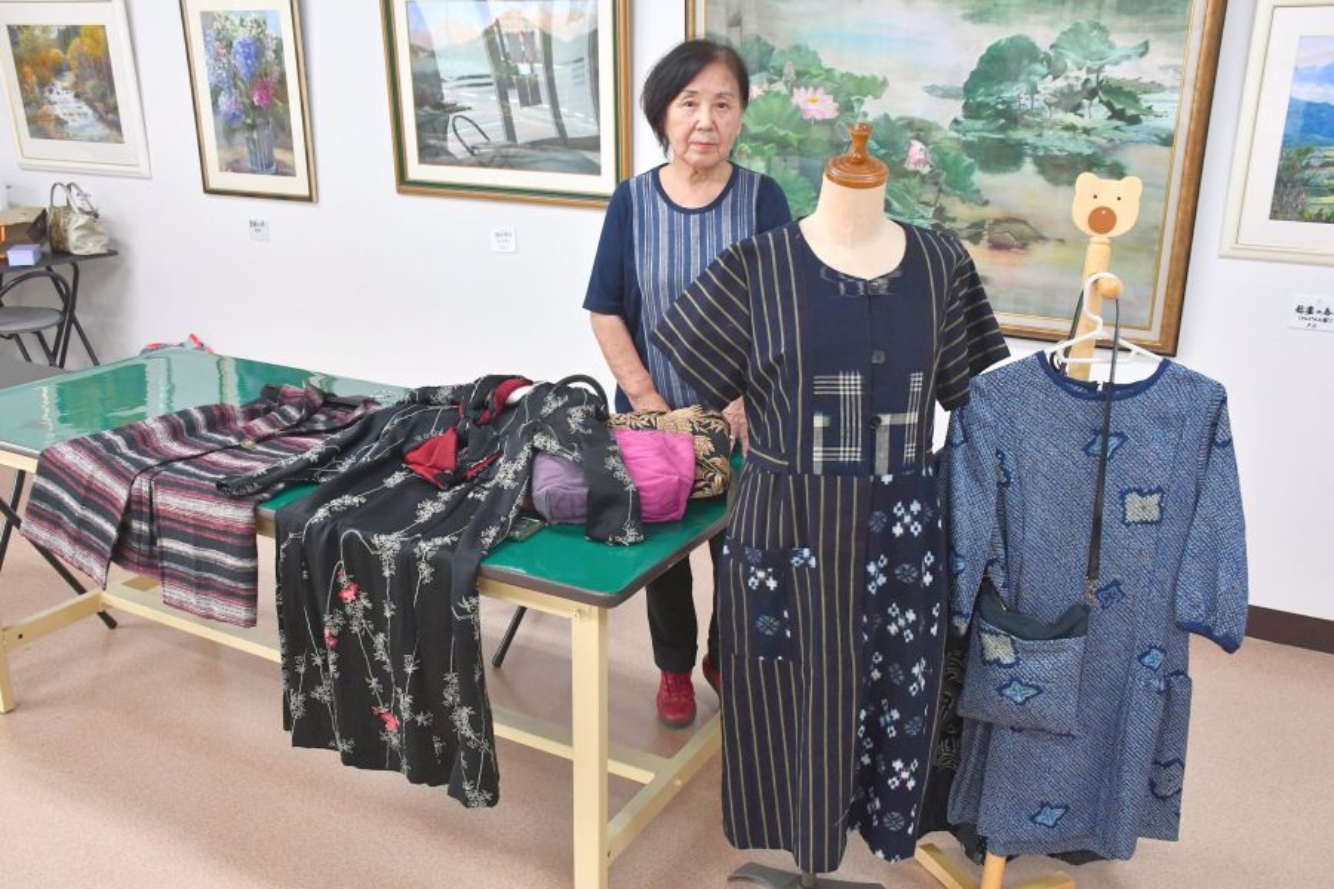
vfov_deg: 40.0
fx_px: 1223
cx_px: 667
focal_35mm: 33
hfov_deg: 57.2
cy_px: 444
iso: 2000
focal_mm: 22
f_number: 5.6
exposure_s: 1/125
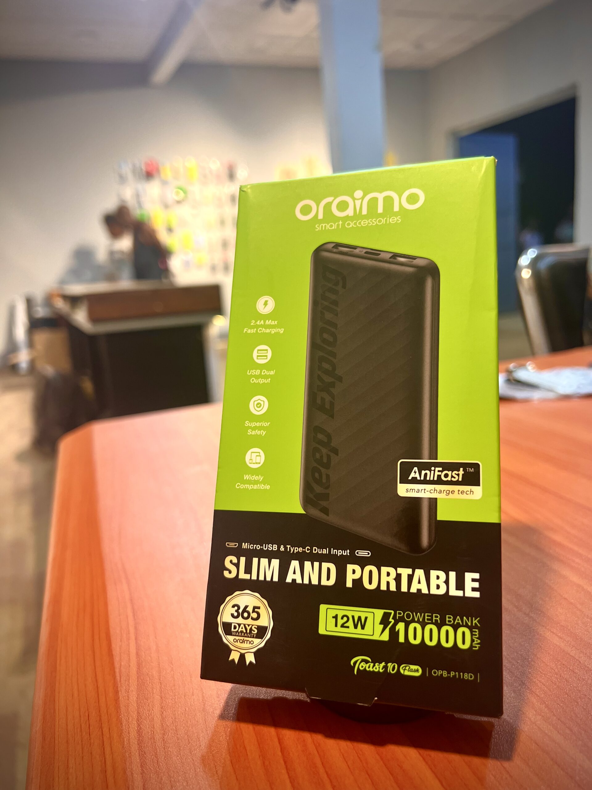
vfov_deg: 67.3
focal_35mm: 26
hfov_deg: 53.1
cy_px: 395
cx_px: 296
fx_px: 593
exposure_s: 1/50
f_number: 1.5
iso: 320
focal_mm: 5.7
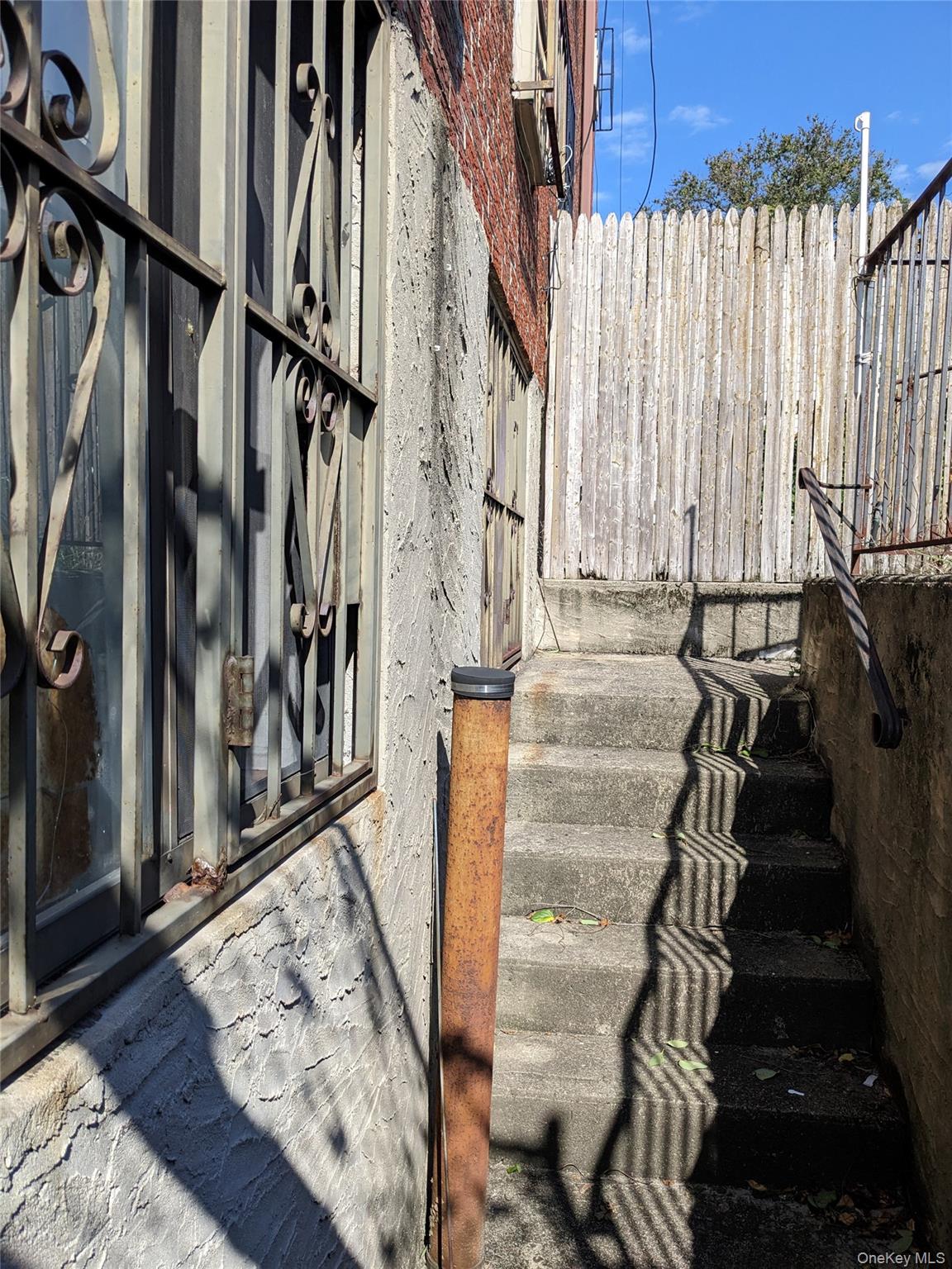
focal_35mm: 27
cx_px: 476
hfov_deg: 51.4
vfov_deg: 65.3
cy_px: 634
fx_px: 990
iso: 56
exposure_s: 1/2342
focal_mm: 4.38
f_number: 1.73
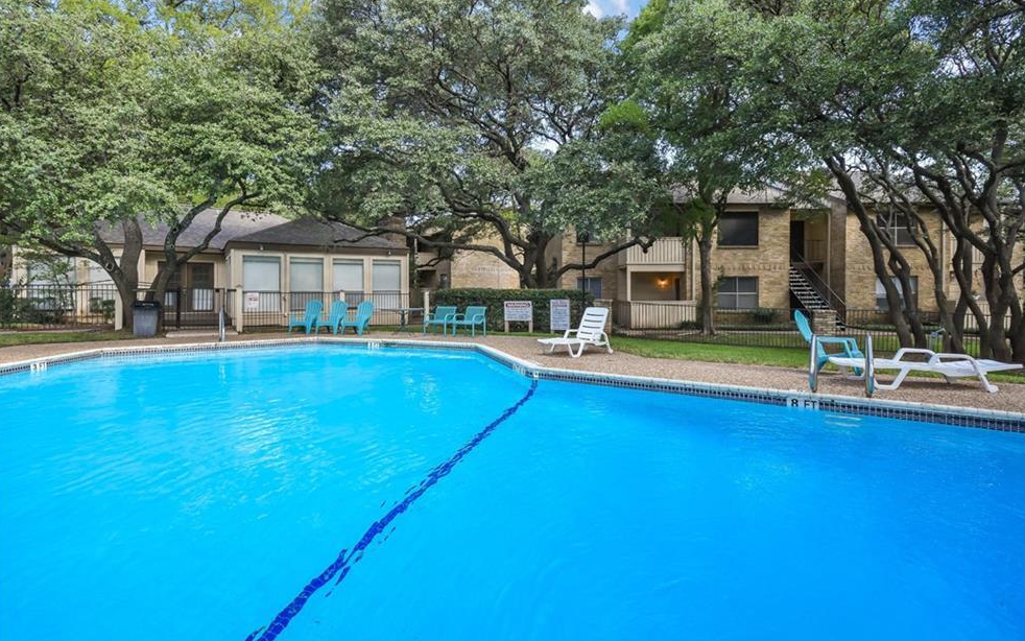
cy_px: 329
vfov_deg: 66.4
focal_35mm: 18
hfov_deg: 92.6
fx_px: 490
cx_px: 529
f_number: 8
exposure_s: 1/125
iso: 200
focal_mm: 11
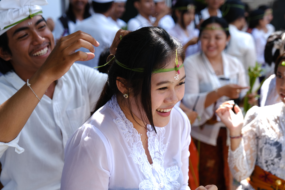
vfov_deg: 25.5
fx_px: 420
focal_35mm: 53
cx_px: 142
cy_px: 95
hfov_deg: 37.5
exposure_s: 1/250
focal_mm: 35.3
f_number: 2.8
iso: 80
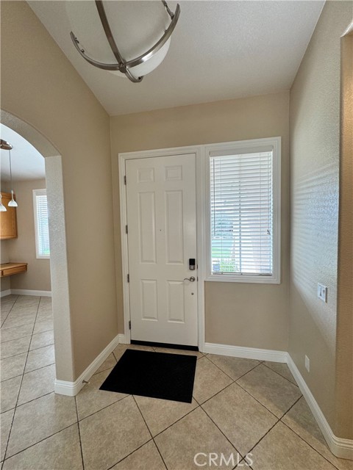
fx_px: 190
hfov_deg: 85.7
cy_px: 235
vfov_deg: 102.1
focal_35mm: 14
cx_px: 176
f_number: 2.2
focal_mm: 2.22
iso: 100
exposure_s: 1/120
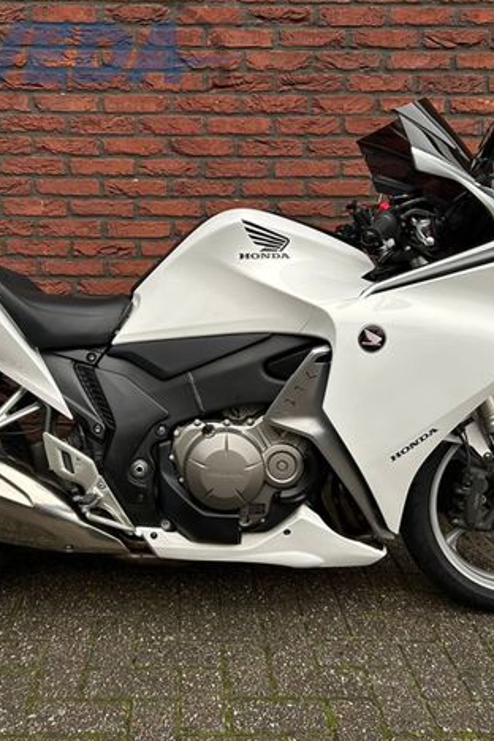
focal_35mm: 37
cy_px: 370
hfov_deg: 35.7
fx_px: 762
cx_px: 180
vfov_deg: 51.9
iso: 80
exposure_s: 1/100
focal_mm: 5.7
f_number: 1.5
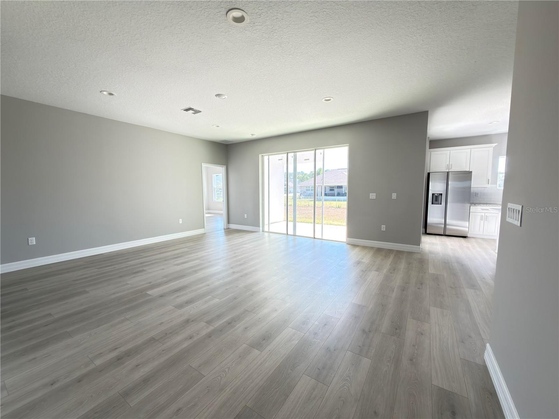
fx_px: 226
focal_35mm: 14
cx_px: 280
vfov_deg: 85.7
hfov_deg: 102.1
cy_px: 210
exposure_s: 1/39
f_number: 2.2
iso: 64
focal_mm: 2.22
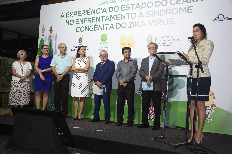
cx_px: 116
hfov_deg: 49.6
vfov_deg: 34.2
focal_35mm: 39
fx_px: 251
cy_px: 77
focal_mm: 26
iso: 1000
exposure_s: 1/100
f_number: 5.6
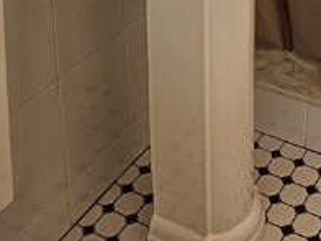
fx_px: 631
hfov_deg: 27.2
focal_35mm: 68
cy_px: -179
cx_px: 308
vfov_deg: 17.8
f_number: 2.2
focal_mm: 2.2
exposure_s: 1/60
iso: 80
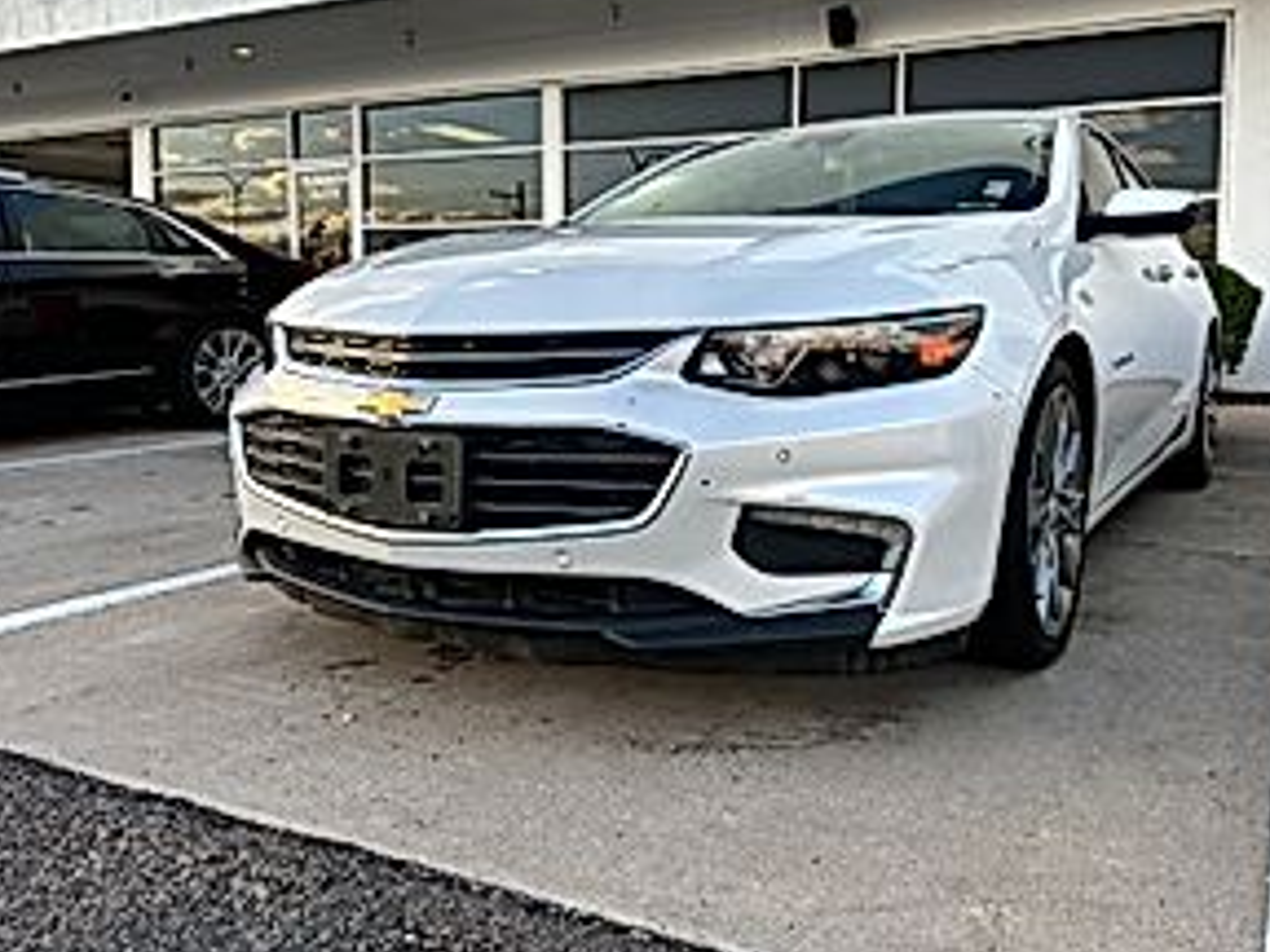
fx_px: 1101
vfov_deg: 46.5
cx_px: 758
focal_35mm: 30
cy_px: 383
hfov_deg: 59.5
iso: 80
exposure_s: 1/454
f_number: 1.78
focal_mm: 6.86
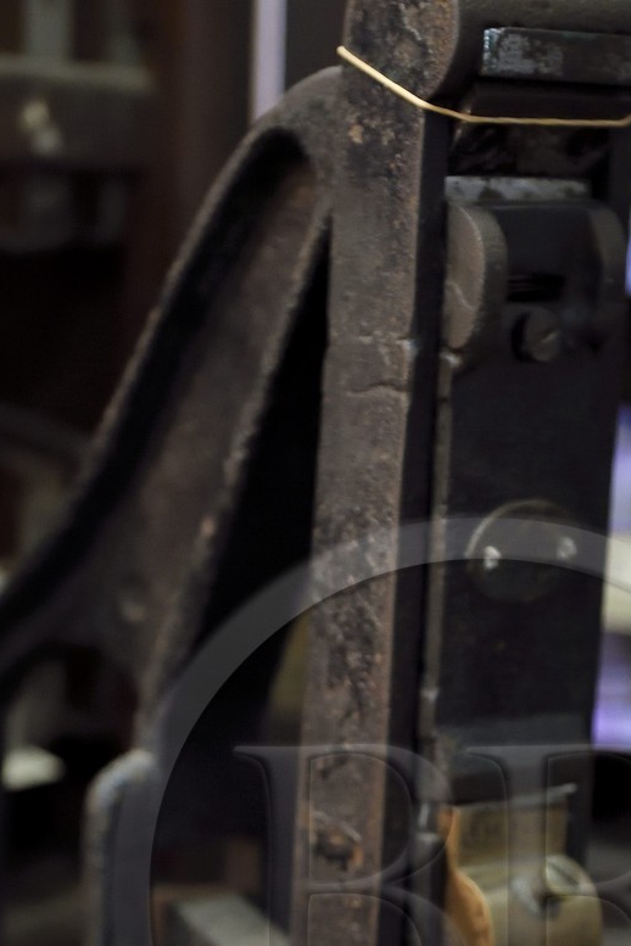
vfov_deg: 14.1
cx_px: 485
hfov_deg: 9.5
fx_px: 3786
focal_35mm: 144
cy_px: 896
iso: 3200
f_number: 4
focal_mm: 70
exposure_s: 1/50
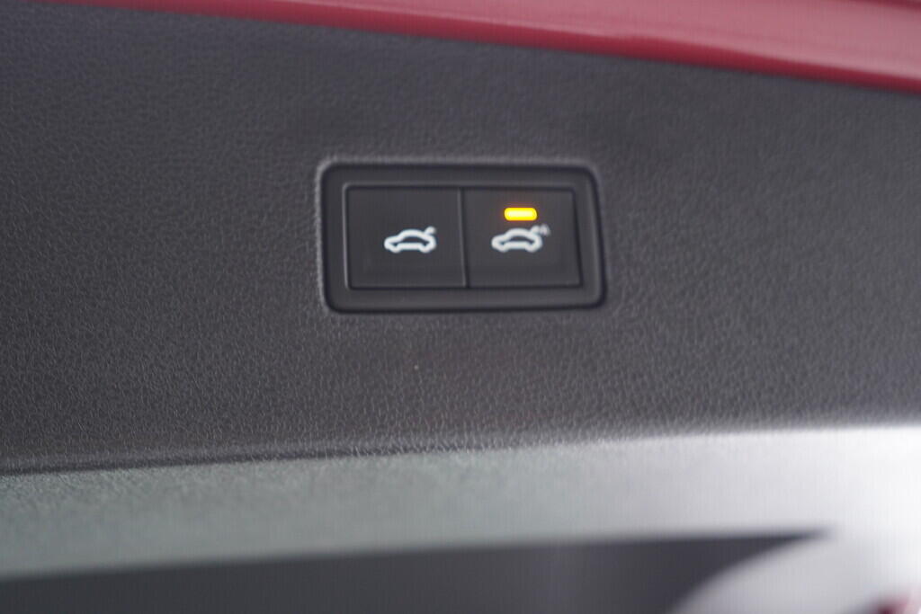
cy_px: 307
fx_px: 921
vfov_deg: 36.9
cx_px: 460
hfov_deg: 53.1
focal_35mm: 36
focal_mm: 24
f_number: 2.8
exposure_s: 1/40
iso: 640
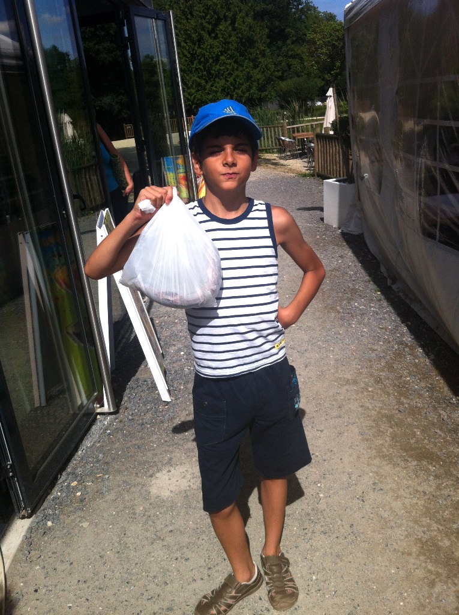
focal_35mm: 35
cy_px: 308
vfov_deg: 52.7
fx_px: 620
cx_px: 230
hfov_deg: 40.6
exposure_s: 1/2155
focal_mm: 3.85
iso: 80
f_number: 2.8
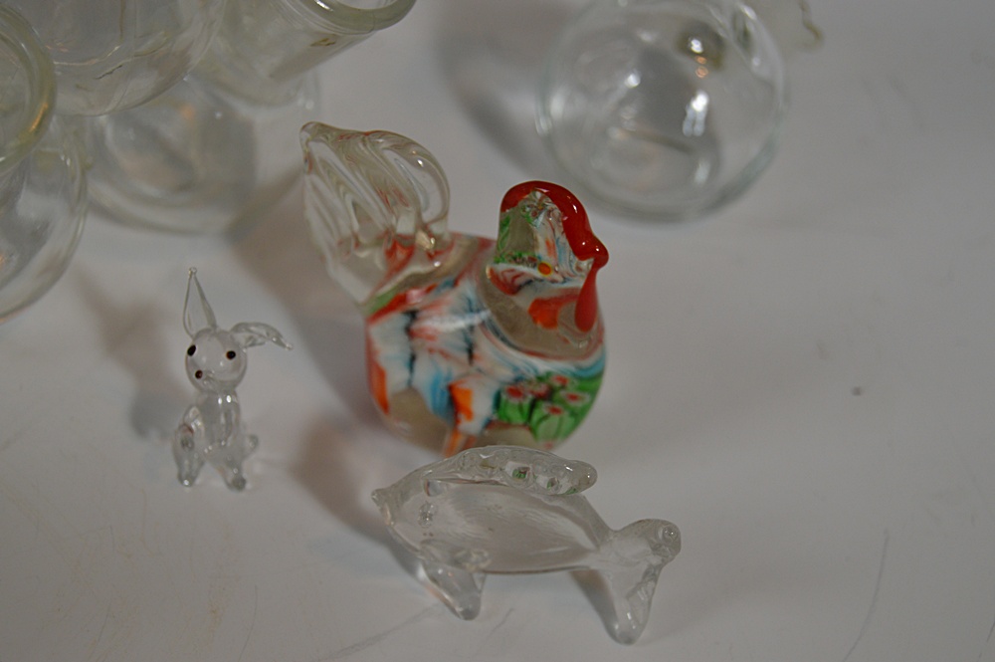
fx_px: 2278
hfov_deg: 24.6
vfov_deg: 16.5
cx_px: 498
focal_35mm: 82
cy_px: 331
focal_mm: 55
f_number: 5.6
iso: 500
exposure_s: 1/60
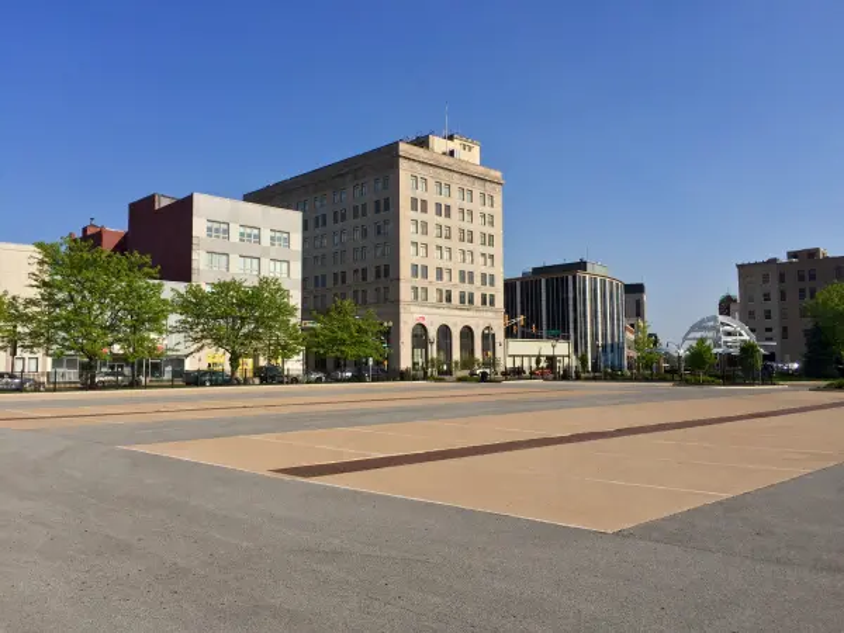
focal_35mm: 29
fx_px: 707
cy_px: 316
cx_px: 422
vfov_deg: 48.2
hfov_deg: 61.7
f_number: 2.2
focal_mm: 4.15
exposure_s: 1/2475
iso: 32
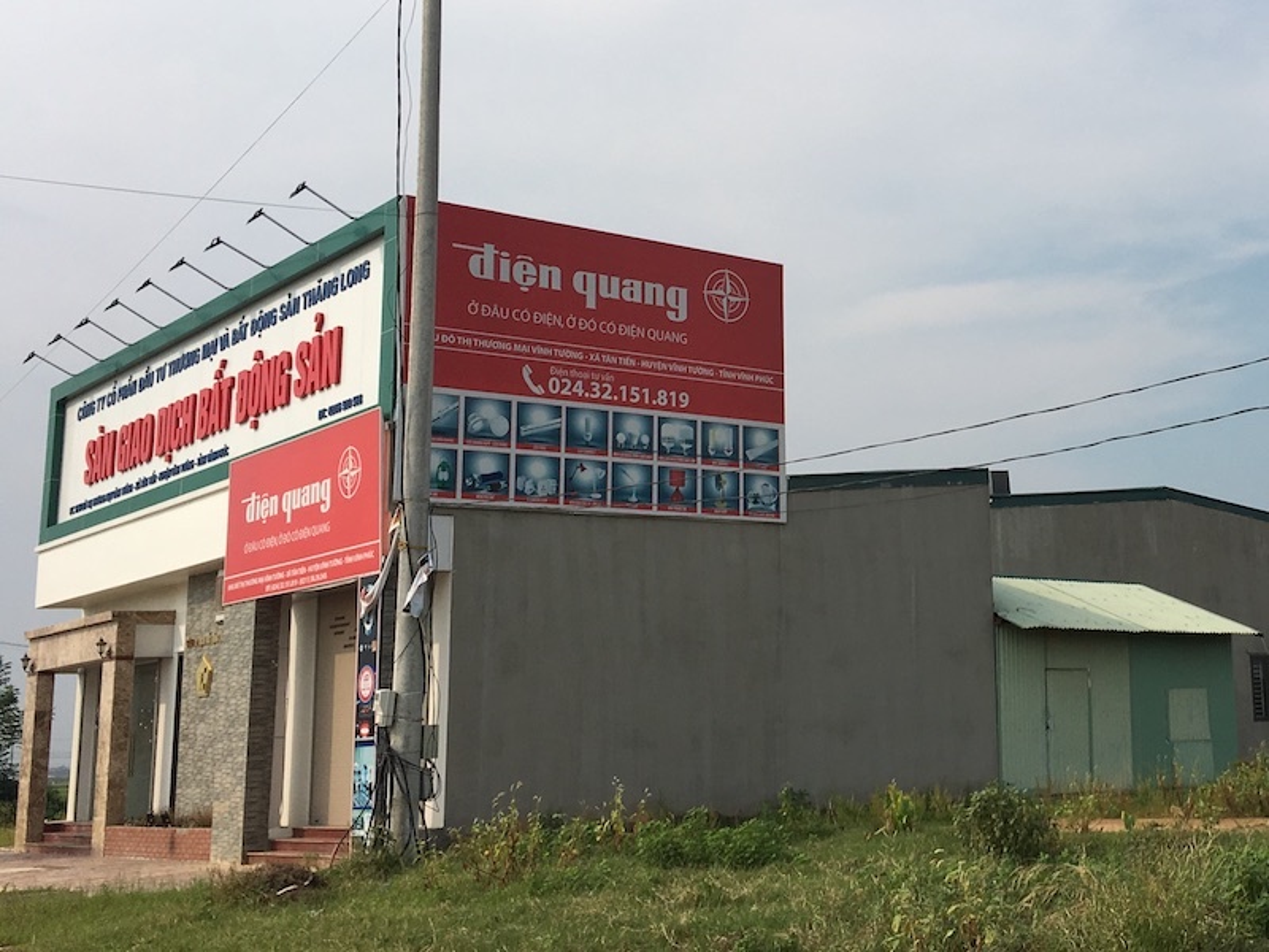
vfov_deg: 48.2
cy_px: 476
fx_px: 1063
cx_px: 634
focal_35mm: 29
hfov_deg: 61.7
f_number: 2.2
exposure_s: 1/1972
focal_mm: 4.15
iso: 25
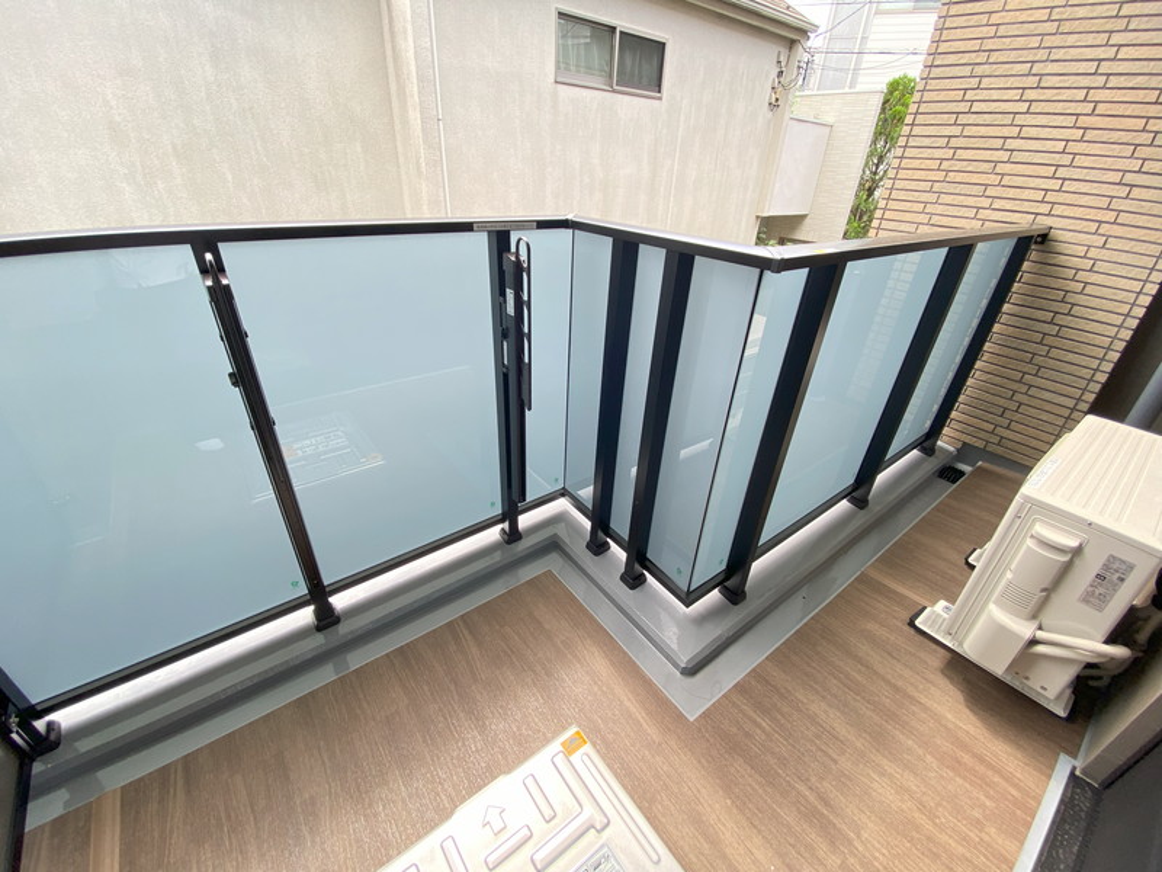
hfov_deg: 106.2
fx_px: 436
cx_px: 581
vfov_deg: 89.9
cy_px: 436
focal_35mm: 13
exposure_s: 1/122
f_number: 2.4
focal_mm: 1.54
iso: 25
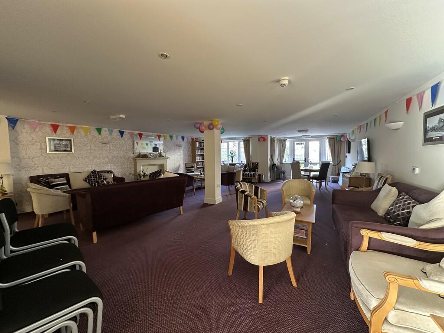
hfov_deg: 102.1
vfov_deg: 85.7
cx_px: 222
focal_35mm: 14
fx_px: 180
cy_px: 166
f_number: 2.2
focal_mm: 2.22
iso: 320
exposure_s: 1/50
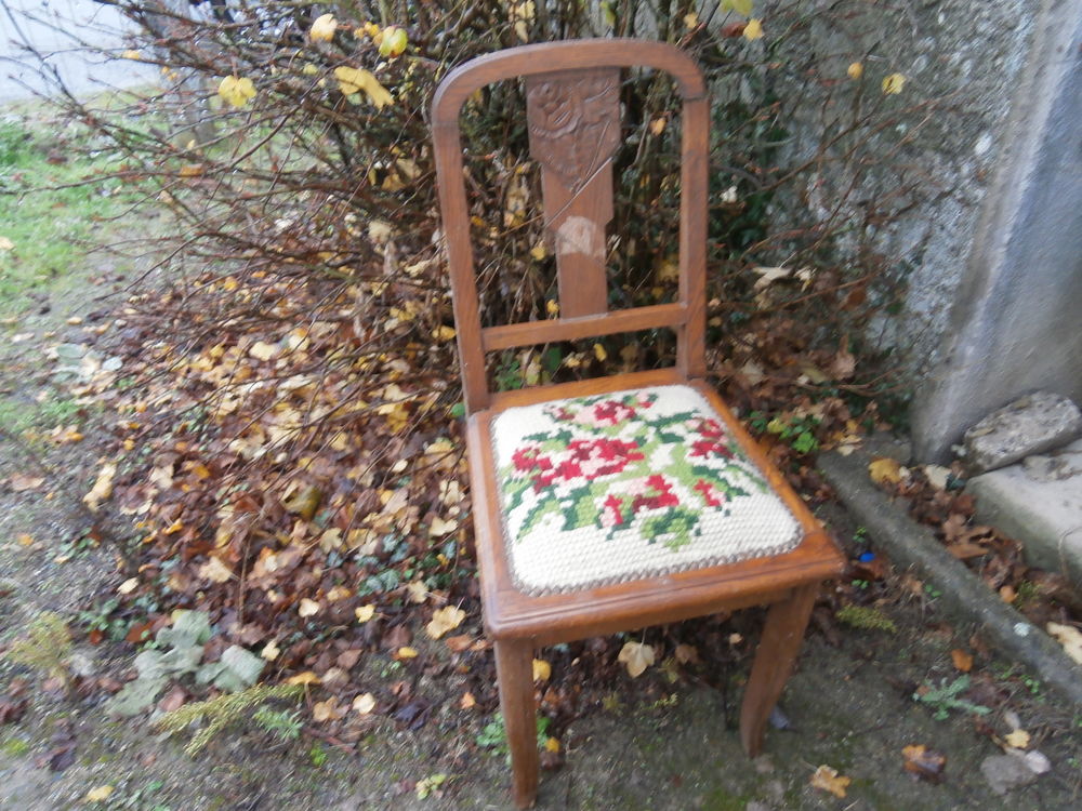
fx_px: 813
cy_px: 406
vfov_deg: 53.1
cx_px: 541
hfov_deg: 67.3
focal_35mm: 26
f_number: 2.8
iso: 100
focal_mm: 4.7
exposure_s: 1/30
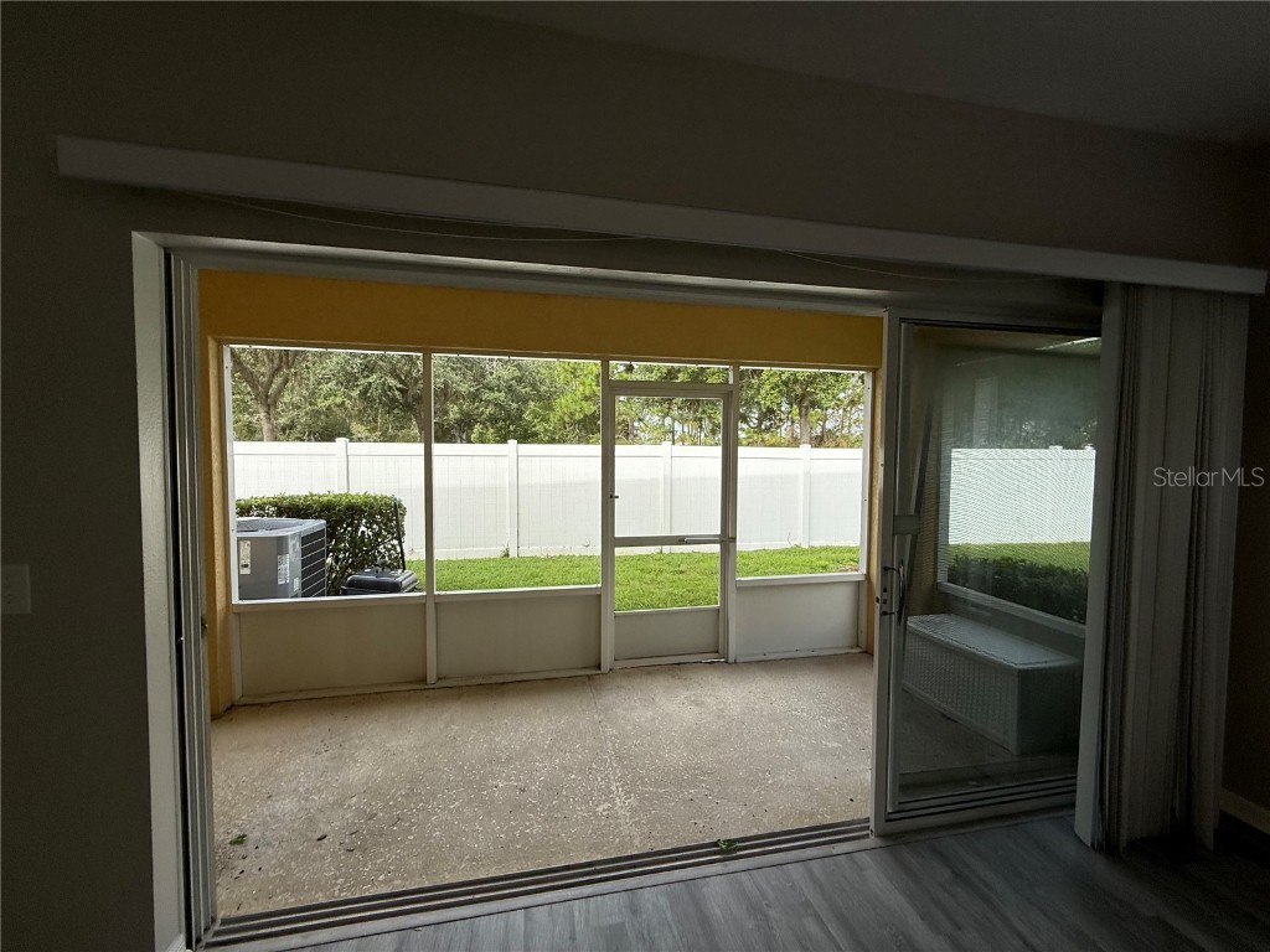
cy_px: 476
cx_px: 635
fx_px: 514
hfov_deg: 102.1
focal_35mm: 14
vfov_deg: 85.7
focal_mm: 2.22
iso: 50
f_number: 2.2
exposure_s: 1/709
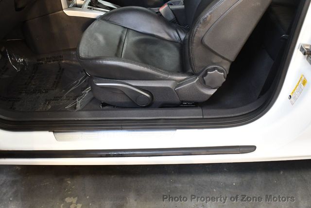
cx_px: 156
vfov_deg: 37.0
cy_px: 104
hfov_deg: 53.1
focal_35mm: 36
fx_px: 311
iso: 1250
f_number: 3.5
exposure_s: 1/125
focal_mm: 18
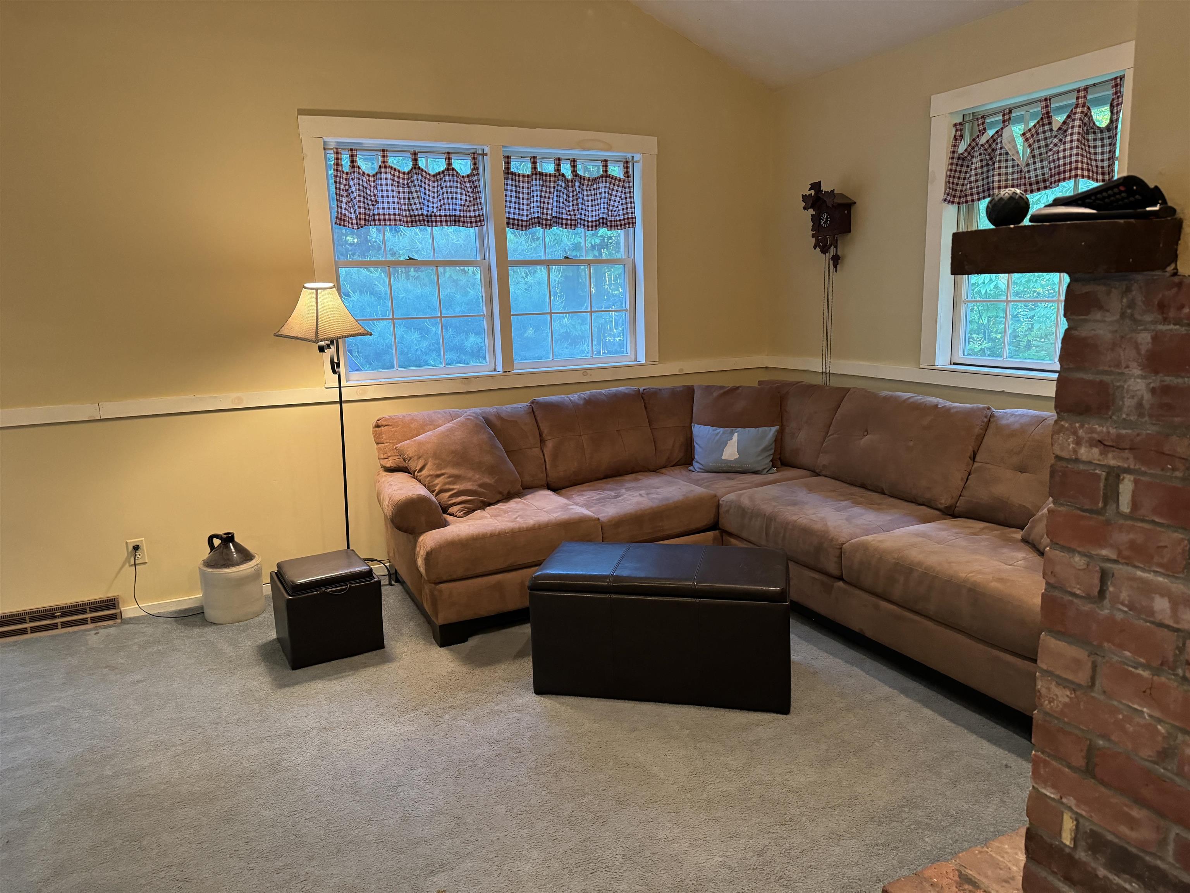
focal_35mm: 24
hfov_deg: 71.6
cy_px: 446
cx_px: 595
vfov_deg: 56.8
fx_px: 825
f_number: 1.78
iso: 640
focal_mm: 6.76
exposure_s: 1/60
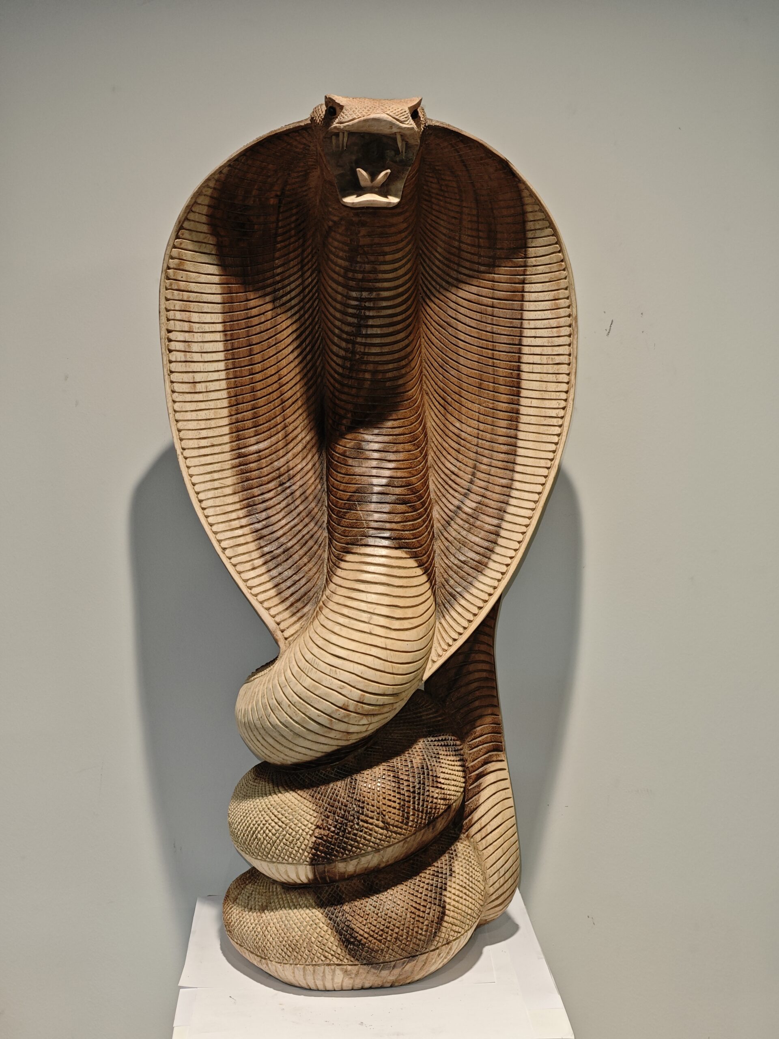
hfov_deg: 31.5
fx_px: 1380
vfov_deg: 41.2
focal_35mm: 46
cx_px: 390
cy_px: 520
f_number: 1.63
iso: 200
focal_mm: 8.72
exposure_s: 1/100
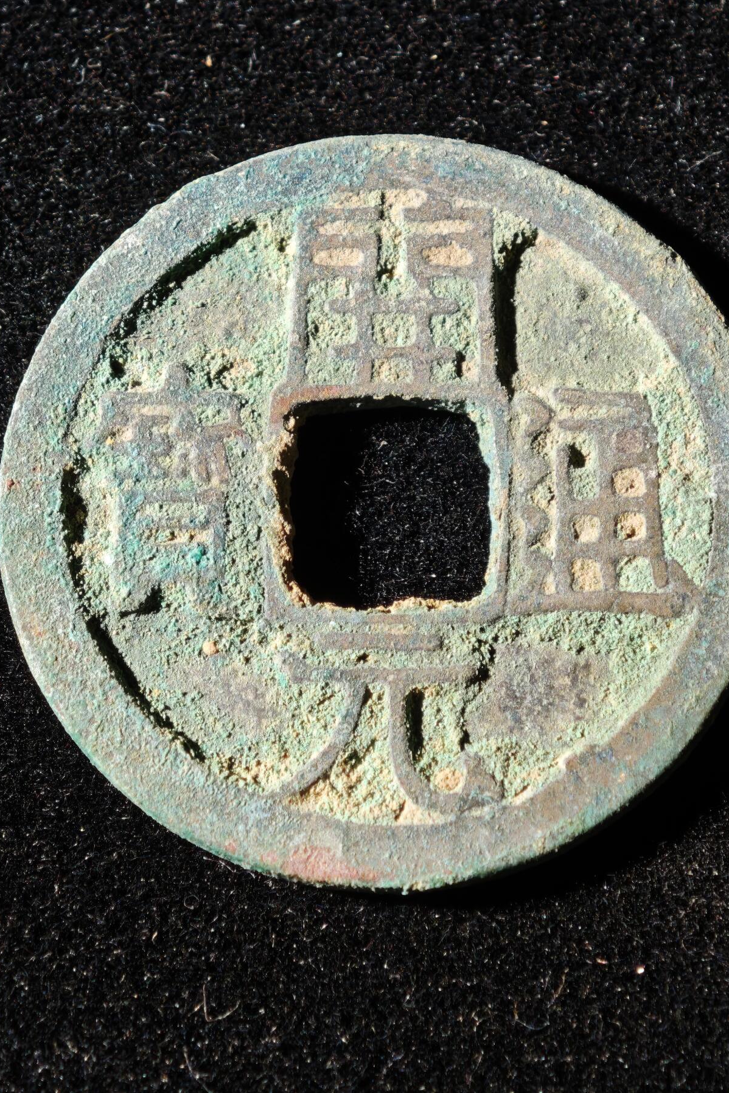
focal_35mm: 124
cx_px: 366
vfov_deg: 16.5
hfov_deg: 11.1
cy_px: 546
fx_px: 3766
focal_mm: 9
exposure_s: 1/100
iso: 200
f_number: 2
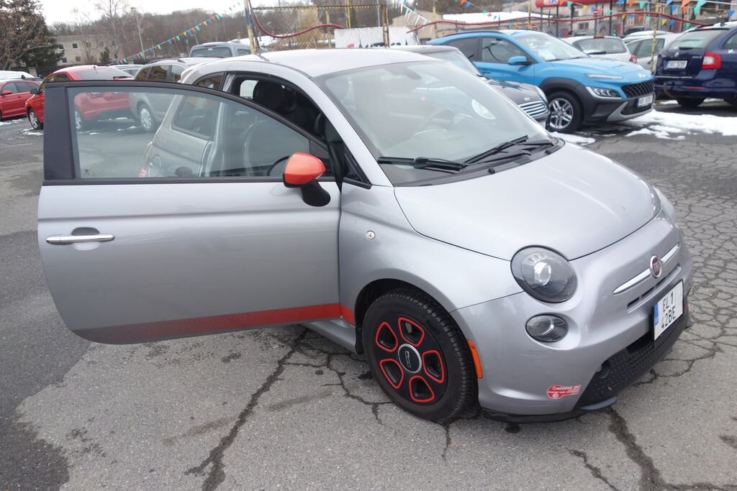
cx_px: 368
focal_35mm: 28
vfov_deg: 46.4
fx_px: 573
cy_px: 246
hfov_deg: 65.5
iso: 125
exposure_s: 1/100
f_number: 2.8
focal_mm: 10.4
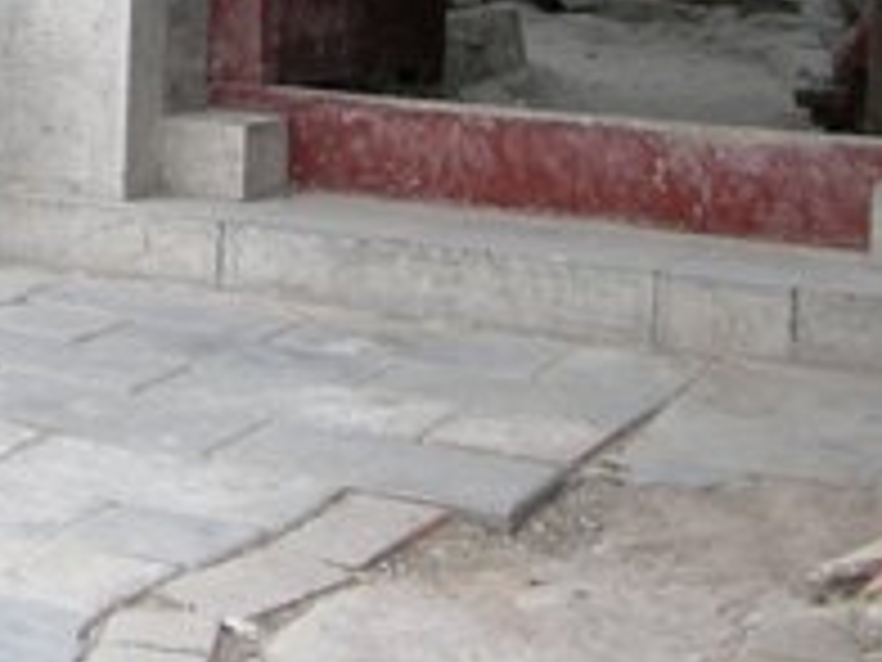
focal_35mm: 114
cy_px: -414
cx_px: -297
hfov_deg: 16.3
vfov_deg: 12.2
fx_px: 2905
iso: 50
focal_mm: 5.8
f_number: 2.8
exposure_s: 1/72.2
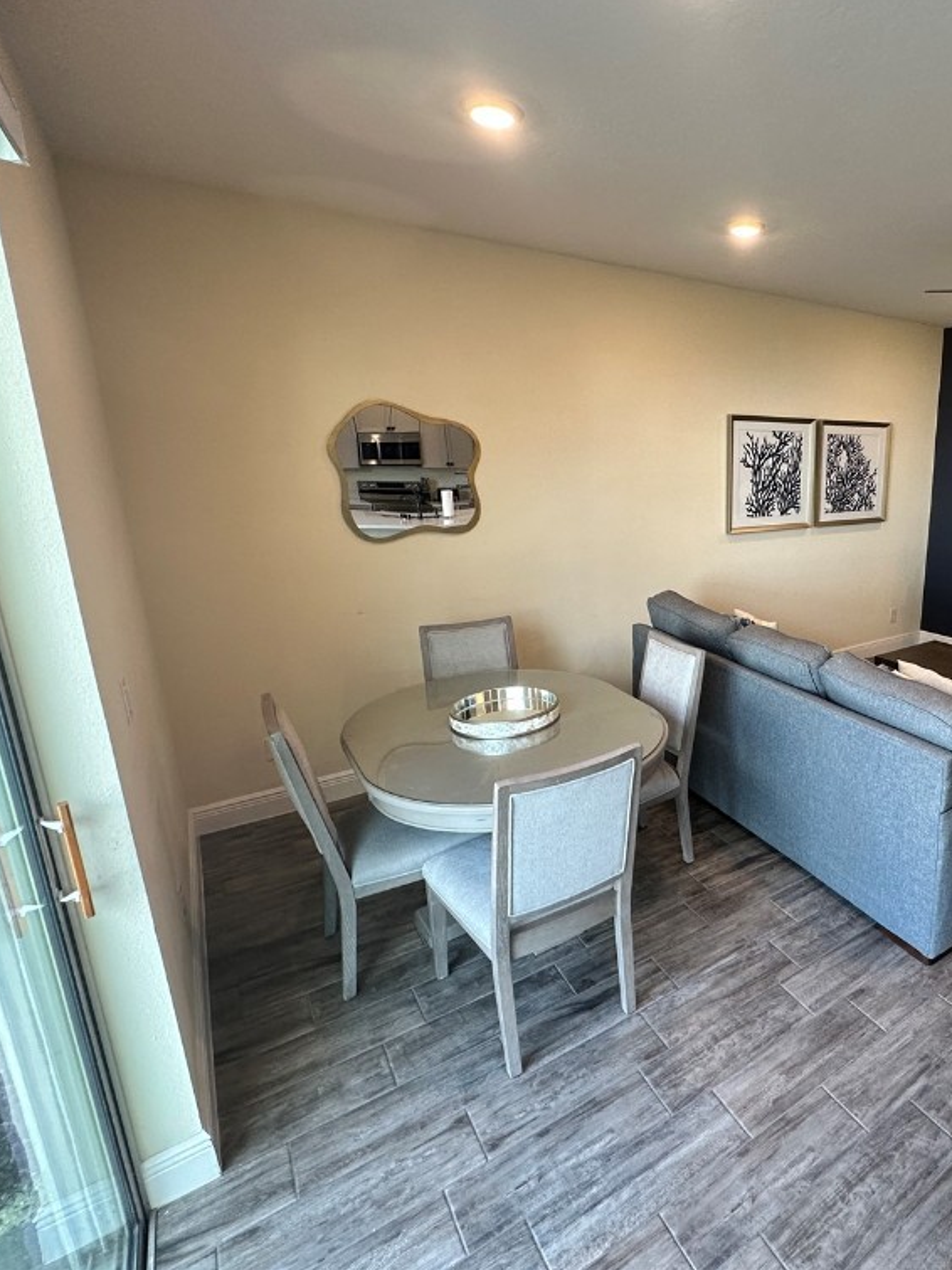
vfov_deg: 84.7
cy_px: 626
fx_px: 697
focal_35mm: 19
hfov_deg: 63.6
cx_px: 742
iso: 200
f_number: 2.2
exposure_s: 1/120
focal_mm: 2.22
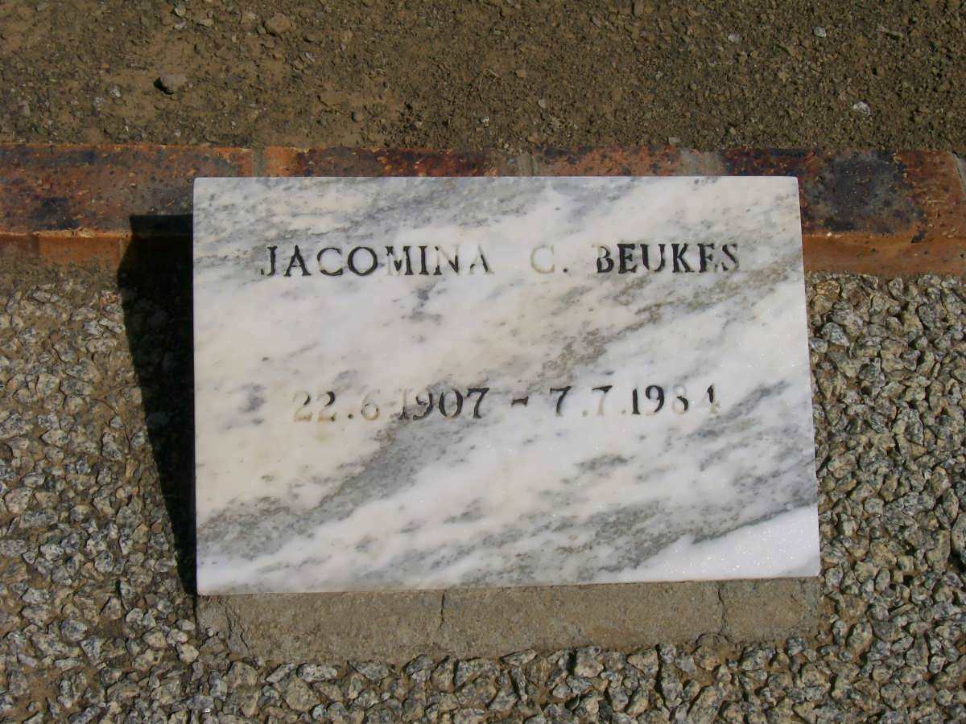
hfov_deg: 34.3
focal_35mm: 56
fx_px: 1563
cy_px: 362
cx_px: 483
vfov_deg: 26.1
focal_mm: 9.4
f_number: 6
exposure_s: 1/1401
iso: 80
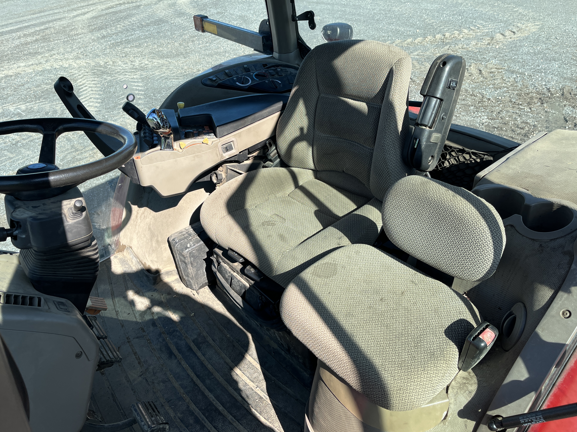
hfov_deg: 65.3
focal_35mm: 27
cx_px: 281
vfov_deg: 51.3
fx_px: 450
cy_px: 220
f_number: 1.6
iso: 50
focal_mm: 5.1
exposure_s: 1/1106
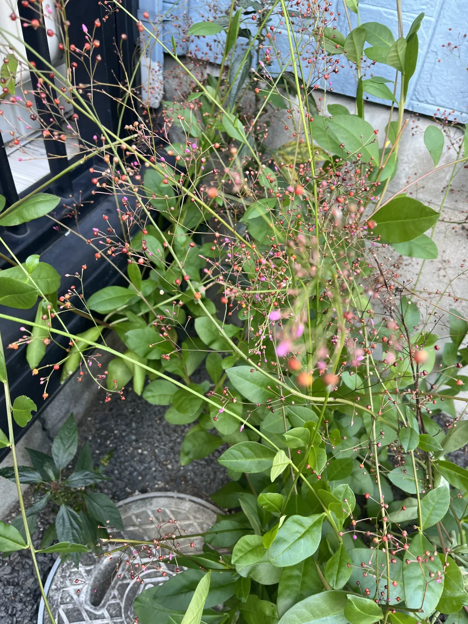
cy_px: 312
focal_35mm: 26
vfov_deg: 67.3
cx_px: 234
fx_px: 469
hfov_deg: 53.1
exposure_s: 1/121
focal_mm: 5.1
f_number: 1.6
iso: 64
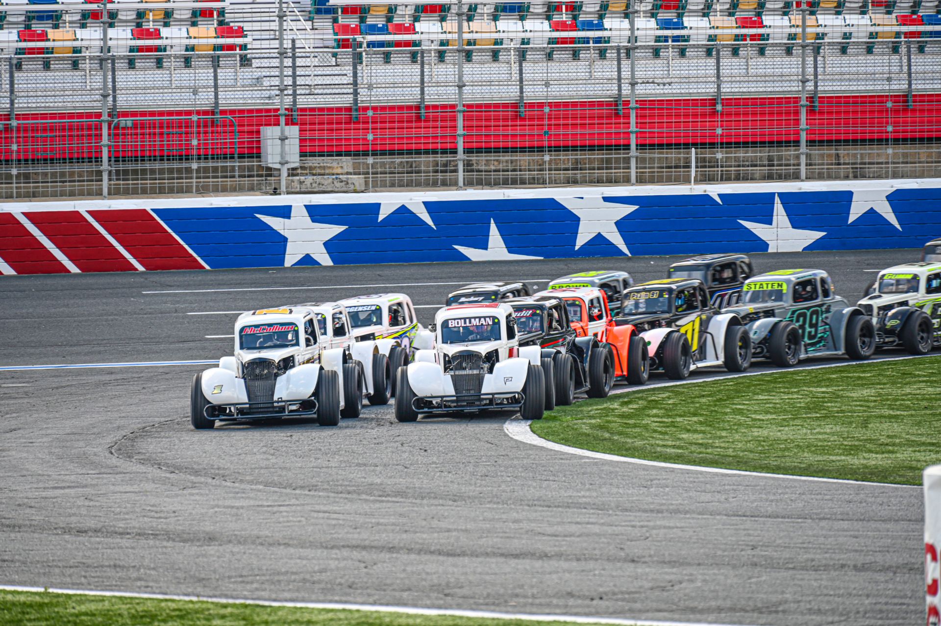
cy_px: 313
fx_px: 5224
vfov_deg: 6.9
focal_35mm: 200
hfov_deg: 10.3
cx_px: 470
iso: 160
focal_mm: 200
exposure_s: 1/200
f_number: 6.3
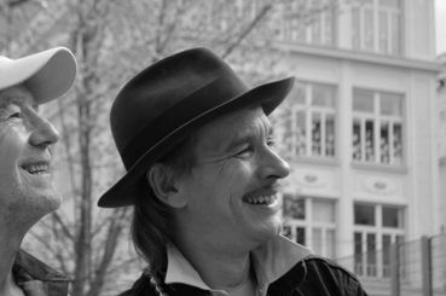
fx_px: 1237
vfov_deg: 13.6
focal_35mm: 100
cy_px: 110
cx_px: 145
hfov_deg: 20.4
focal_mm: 48
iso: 100
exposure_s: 1/160
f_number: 6.3
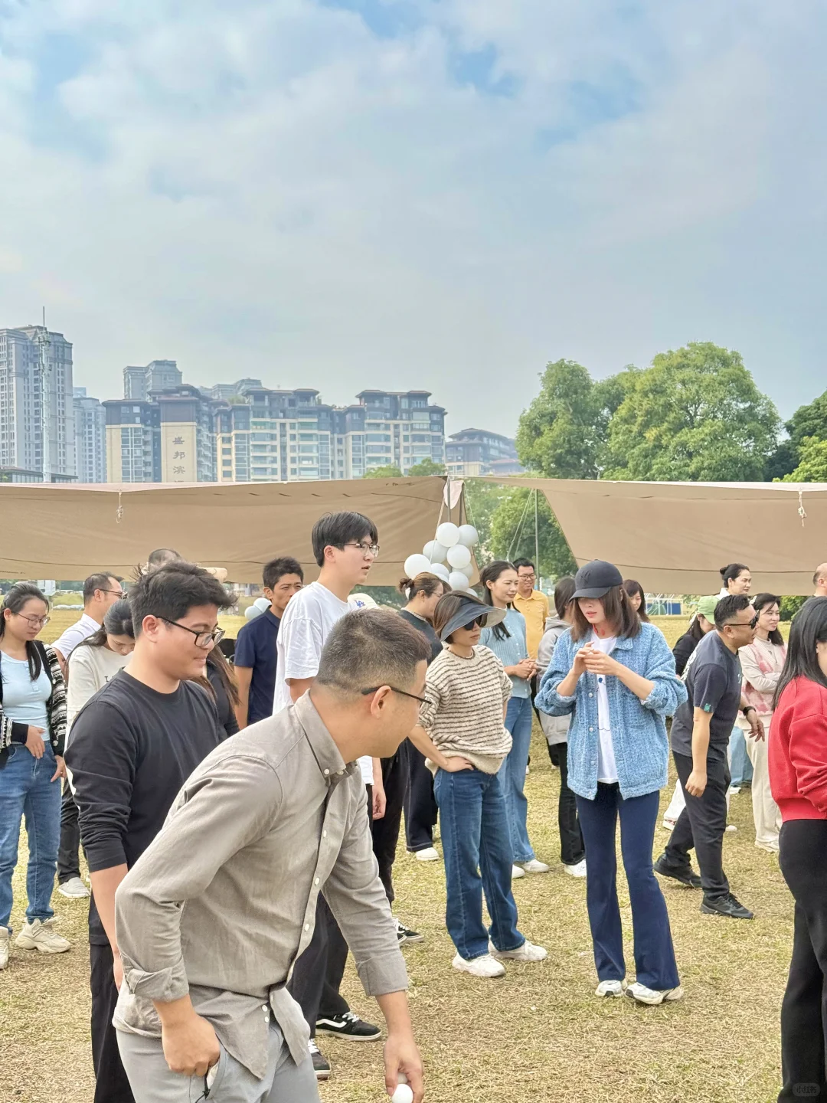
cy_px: 552
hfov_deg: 30.3
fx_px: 1529
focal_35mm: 48
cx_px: 414
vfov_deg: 39.7
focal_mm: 6.76
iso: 100
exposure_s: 1/2667
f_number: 1.78
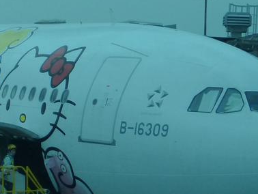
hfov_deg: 10.6
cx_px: -104
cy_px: 79
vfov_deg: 8.2
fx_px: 1357
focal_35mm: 182
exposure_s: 1/320
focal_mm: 7.4
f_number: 3.9
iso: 200
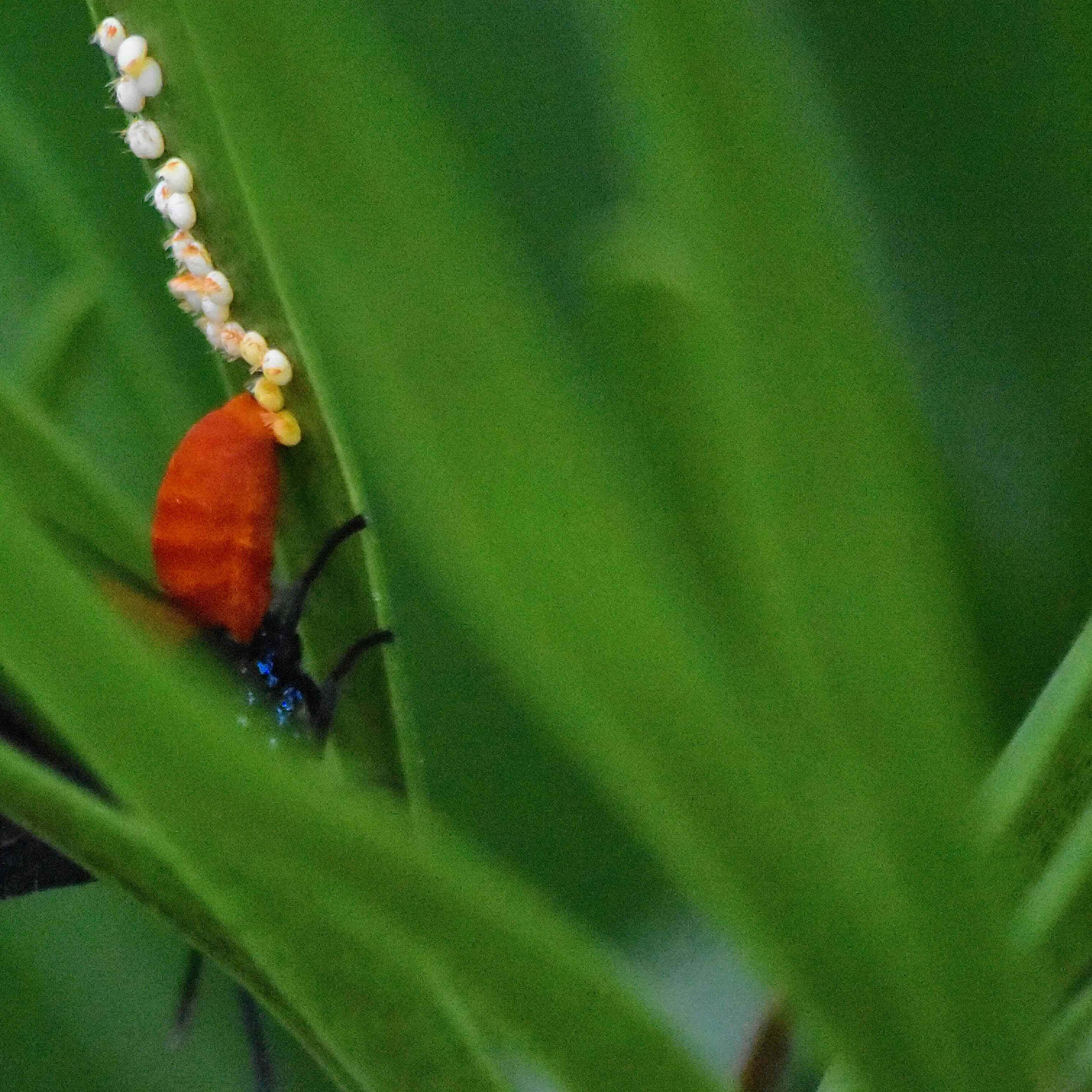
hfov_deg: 3.0
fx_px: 20522
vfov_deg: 3.0
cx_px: 286
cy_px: 546
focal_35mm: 575
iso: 20000
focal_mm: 300
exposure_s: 1/3200
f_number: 5.6
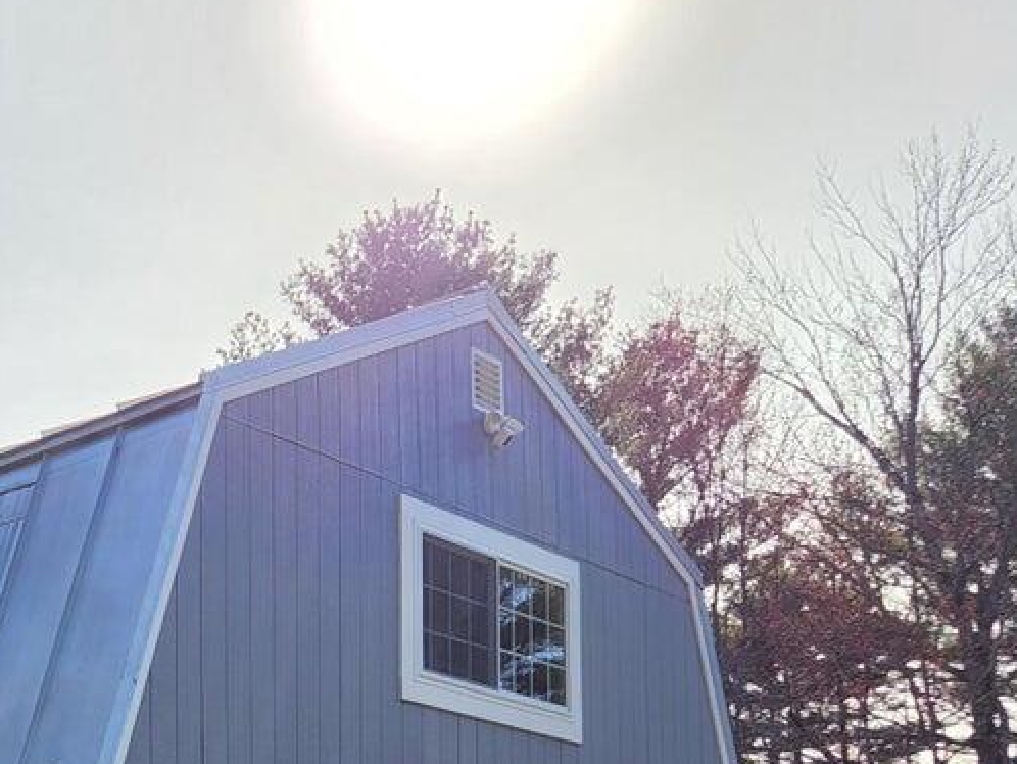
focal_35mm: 63
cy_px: 987
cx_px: -146
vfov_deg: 21.2
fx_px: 1852
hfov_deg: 27.6
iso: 20
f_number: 1.8
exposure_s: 1/756
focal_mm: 5.4
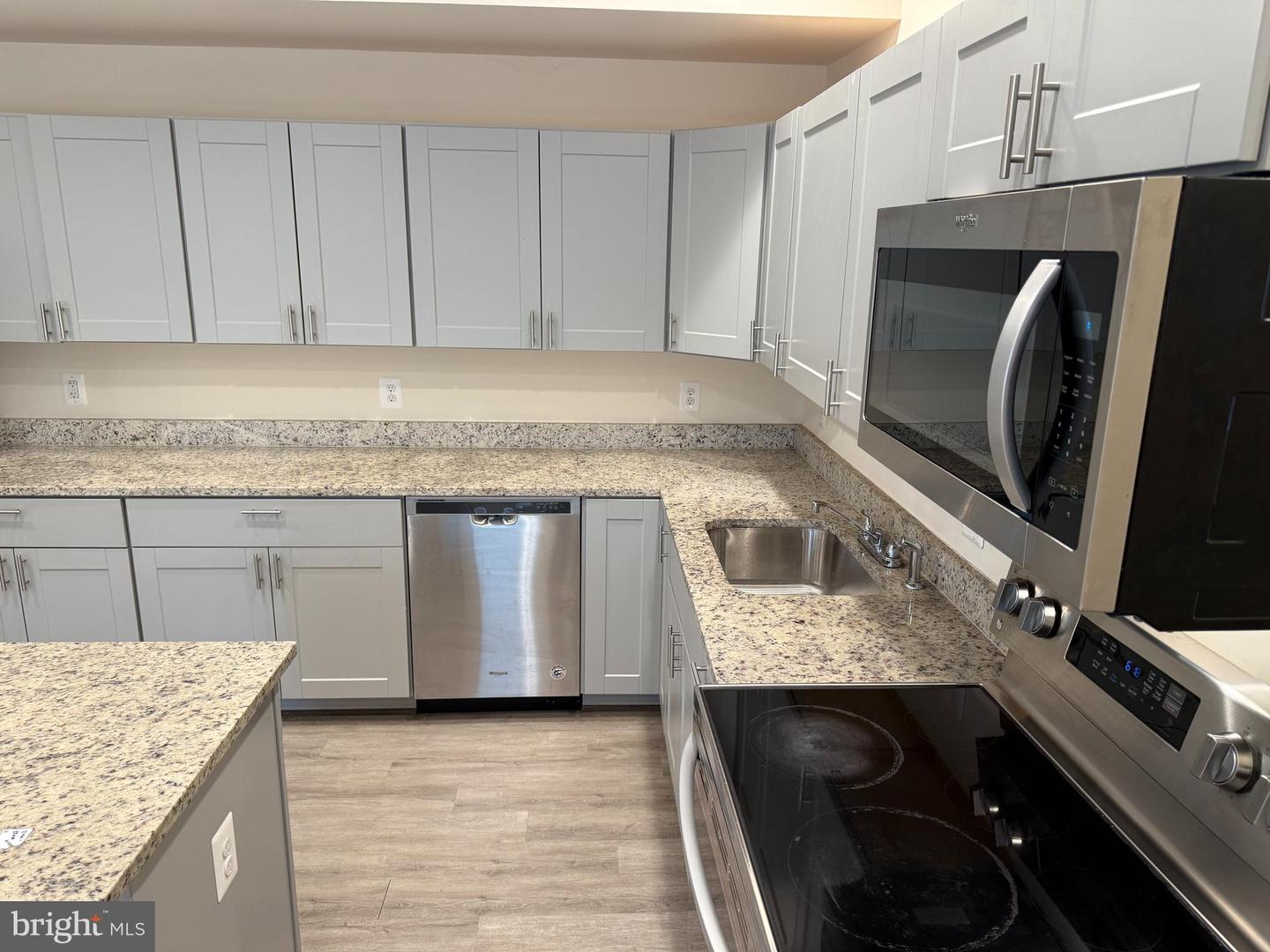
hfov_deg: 71.6
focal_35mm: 24
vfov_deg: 56.8
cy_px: 476
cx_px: 635
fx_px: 881
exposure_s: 1/60
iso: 125
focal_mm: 6.76
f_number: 1.78
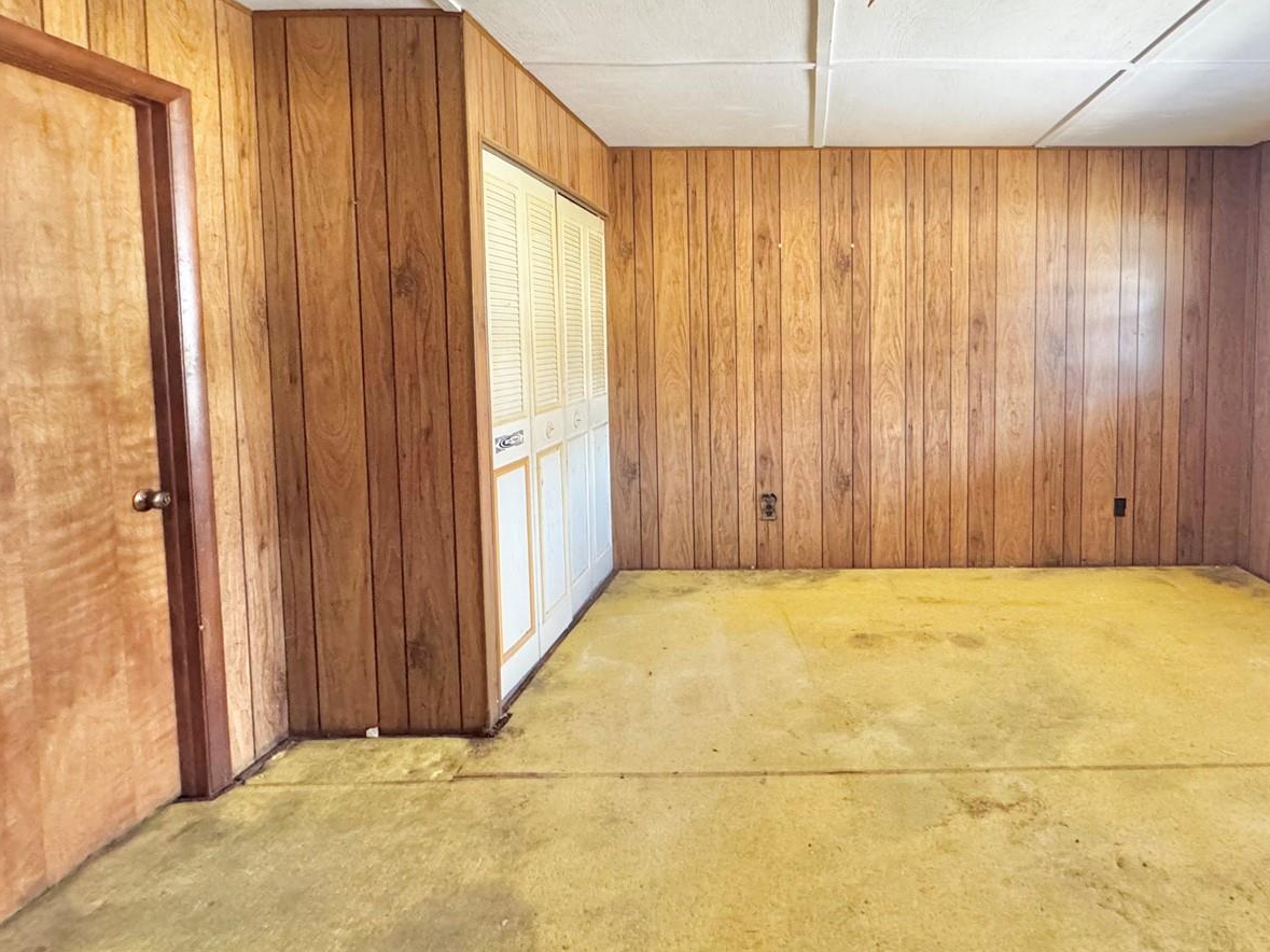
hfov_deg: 82.7
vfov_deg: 68.0
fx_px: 697
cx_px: 812
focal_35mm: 19
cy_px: 378
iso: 1000
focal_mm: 2.22
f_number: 2.2
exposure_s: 1/60
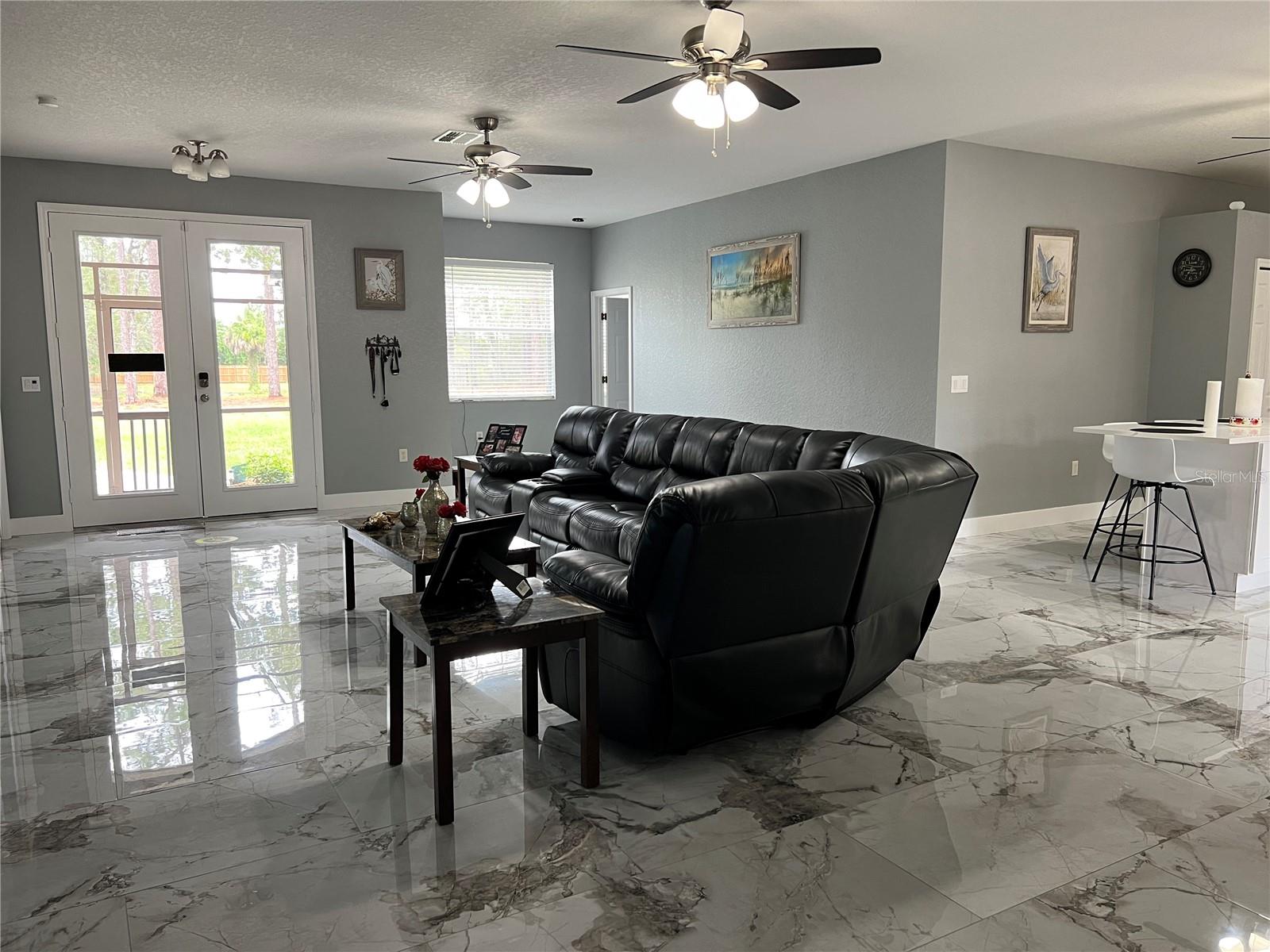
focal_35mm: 26
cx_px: 635
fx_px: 954
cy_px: 476
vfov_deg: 53.1
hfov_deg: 67.3
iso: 125
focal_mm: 5.7
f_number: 1.5
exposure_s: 1/60
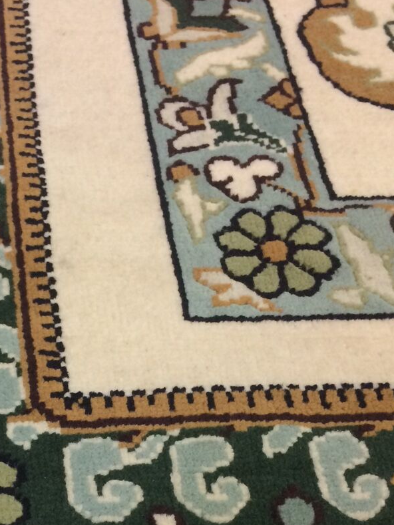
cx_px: 52
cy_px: 487
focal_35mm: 60
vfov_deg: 30.5
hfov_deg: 23.9
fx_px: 910
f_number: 2.2
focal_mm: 4.15
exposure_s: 1/33
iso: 80
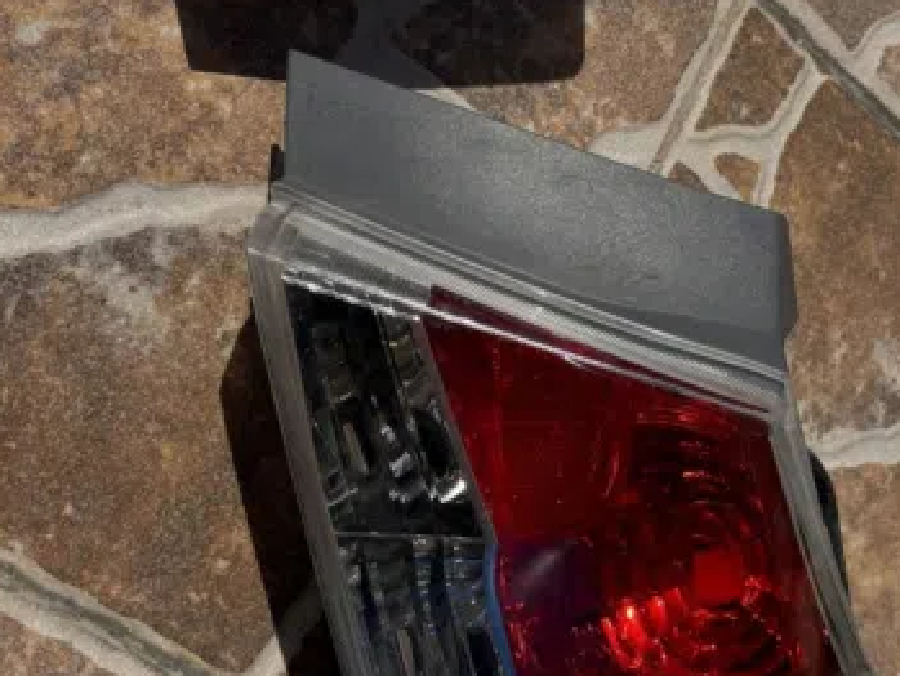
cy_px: 111
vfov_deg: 31.8
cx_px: 637
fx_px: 1144
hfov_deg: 42.0
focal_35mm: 44
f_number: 1.78
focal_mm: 6.76
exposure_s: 1/14085
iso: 64
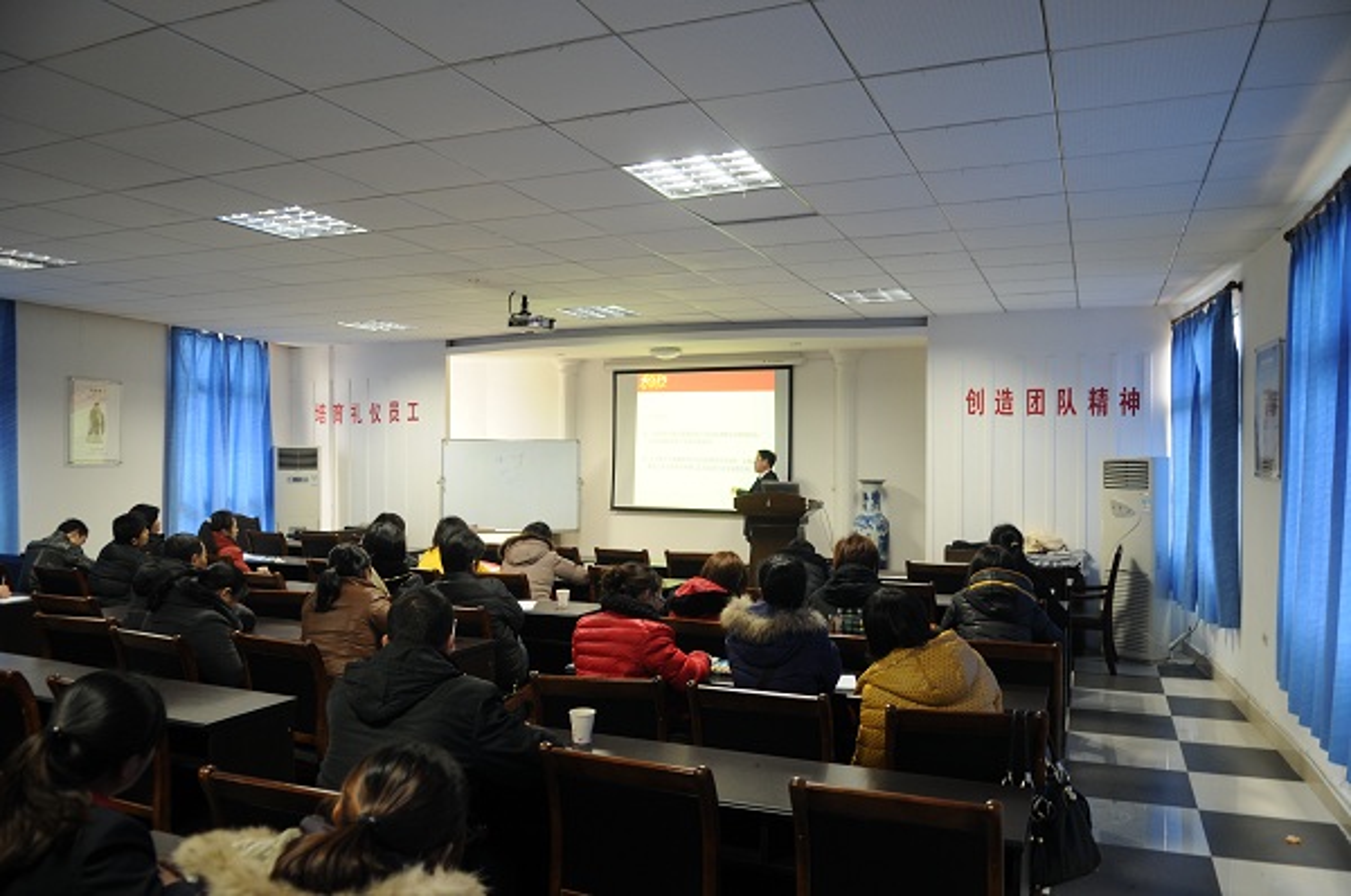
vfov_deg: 50.3
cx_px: 676
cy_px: 448
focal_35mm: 26
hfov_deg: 70.5
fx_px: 955
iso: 320
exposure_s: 1/13
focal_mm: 17
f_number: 2.8
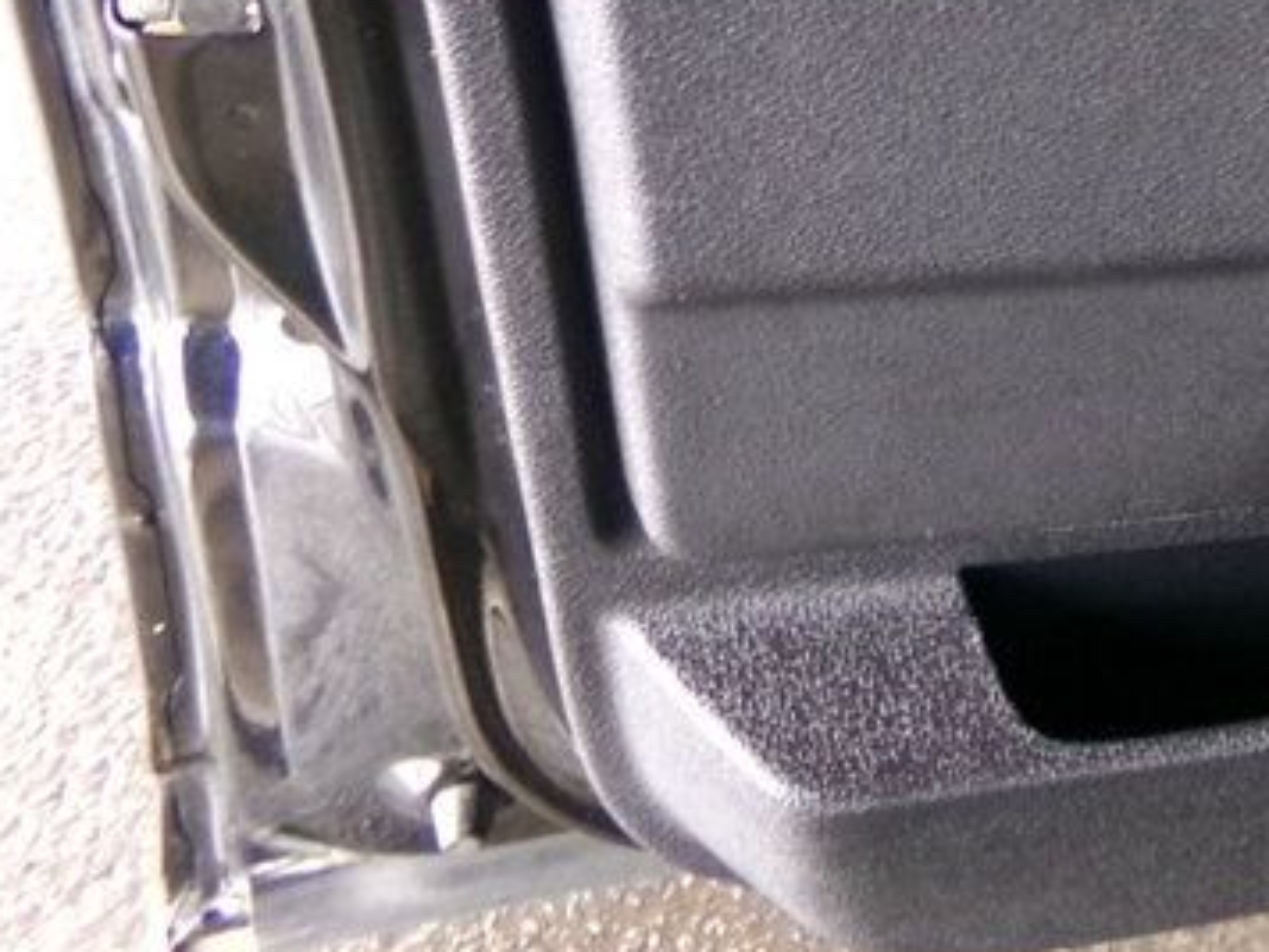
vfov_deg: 20.3
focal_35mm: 69
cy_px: -103
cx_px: 1672
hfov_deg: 24.4
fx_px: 2529
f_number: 3.7
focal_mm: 4.3
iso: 475
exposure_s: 1/17
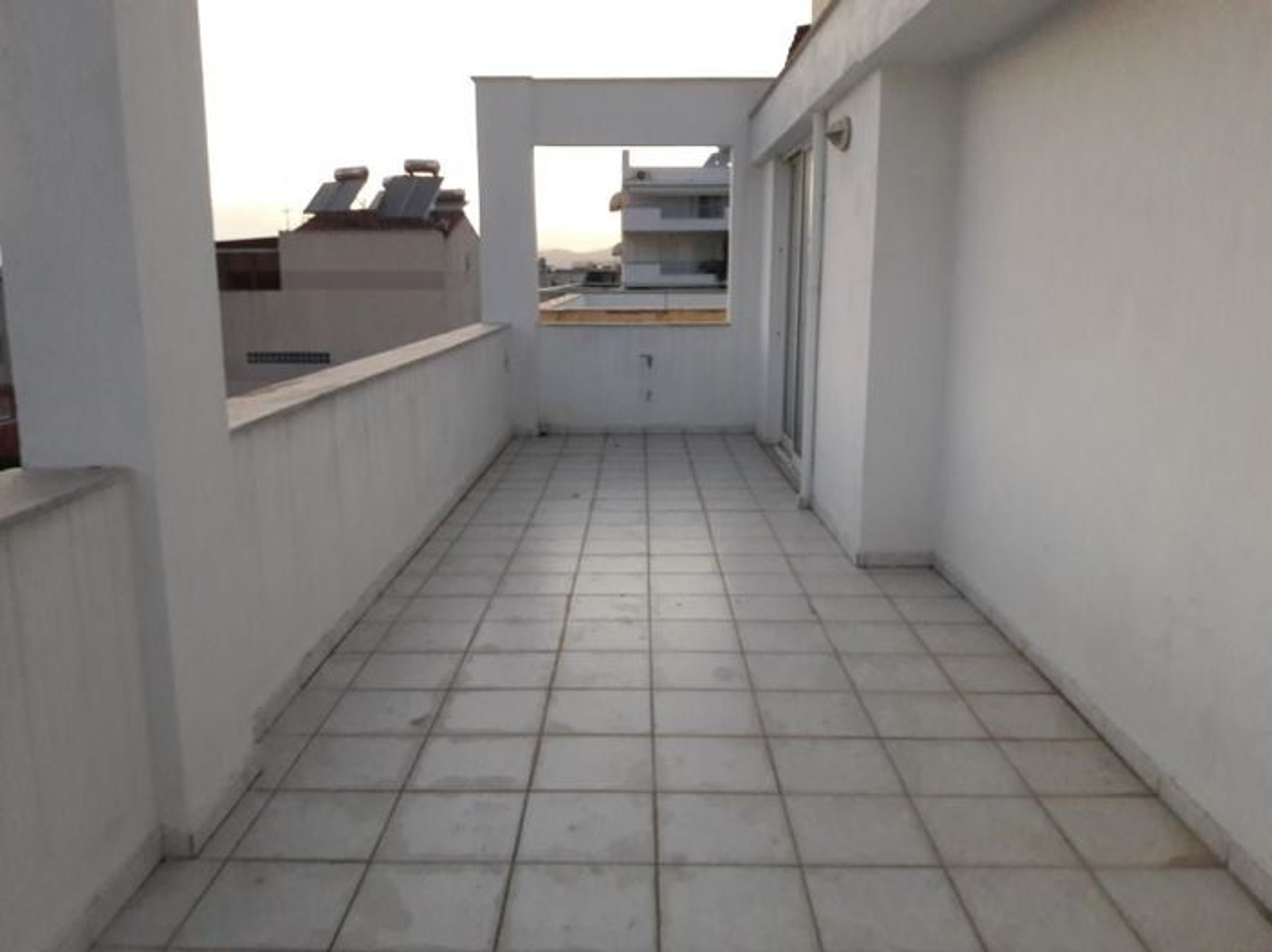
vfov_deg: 49.7
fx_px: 1028
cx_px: 636
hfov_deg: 63.5
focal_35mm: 28
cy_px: 476
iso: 160
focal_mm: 3.7
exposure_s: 1/25
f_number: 1.9
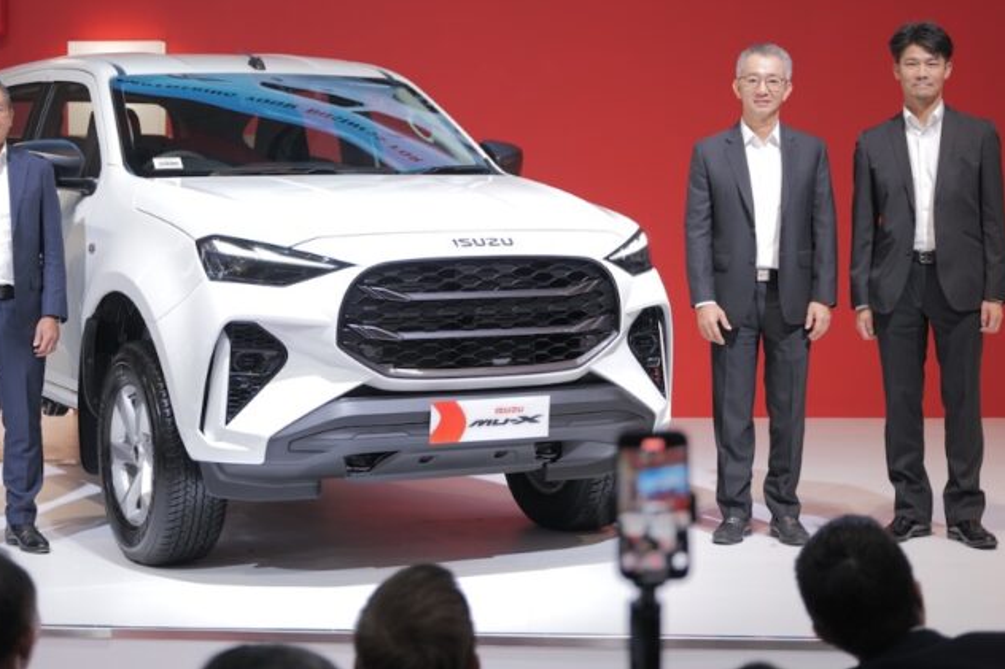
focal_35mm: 74
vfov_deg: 18.3
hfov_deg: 27.2
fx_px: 2065
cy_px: 199
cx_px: 366
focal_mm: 50
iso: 320
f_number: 2.8
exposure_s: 1/125
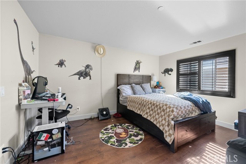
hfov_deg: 104.2
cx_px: 123
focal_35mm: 14
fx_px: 96
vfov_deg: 81.2
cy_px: 82
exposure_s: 2
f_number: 9
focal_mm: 14
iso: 200
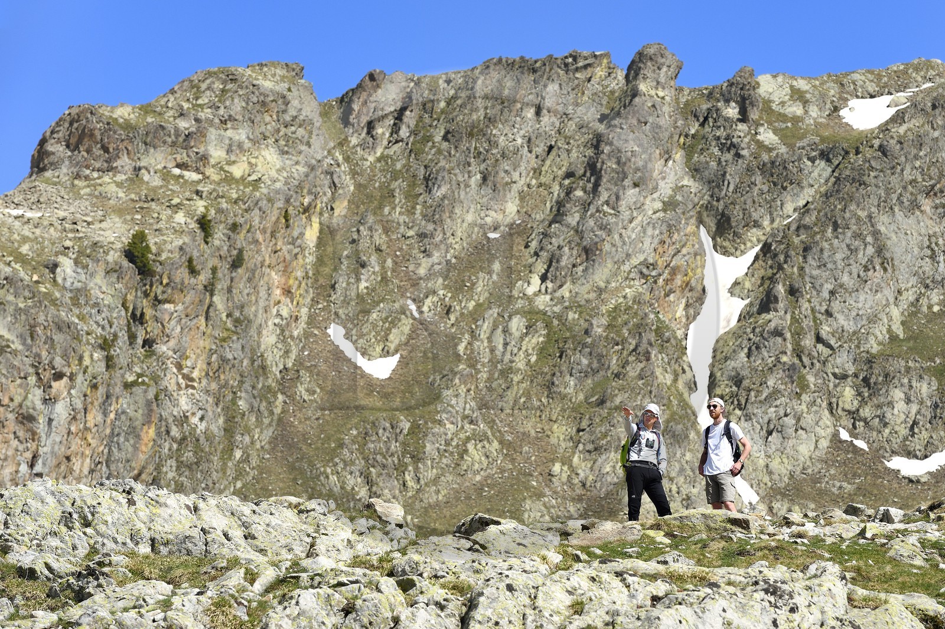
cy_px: 314
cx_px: 472
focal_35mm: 170
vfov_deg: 8.1
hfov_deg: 12.1
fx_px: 4461
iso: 200
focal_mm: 170
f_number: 10
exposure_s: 1/320
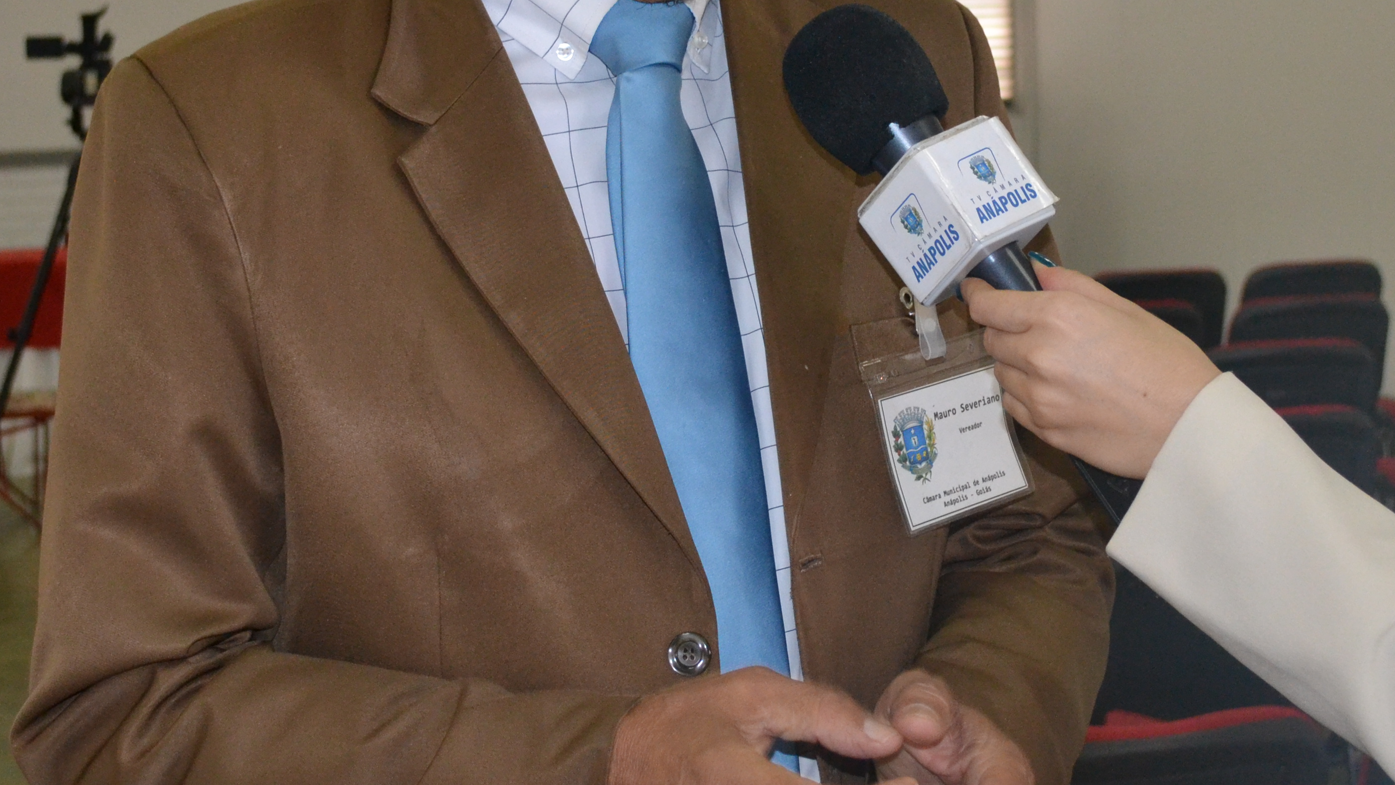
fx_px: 2769
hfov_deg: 28.3
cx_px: 682
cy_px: 119
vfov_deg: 16.0
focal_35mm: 75
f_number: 4.5
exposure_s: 1/60
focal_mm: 29
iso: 1600
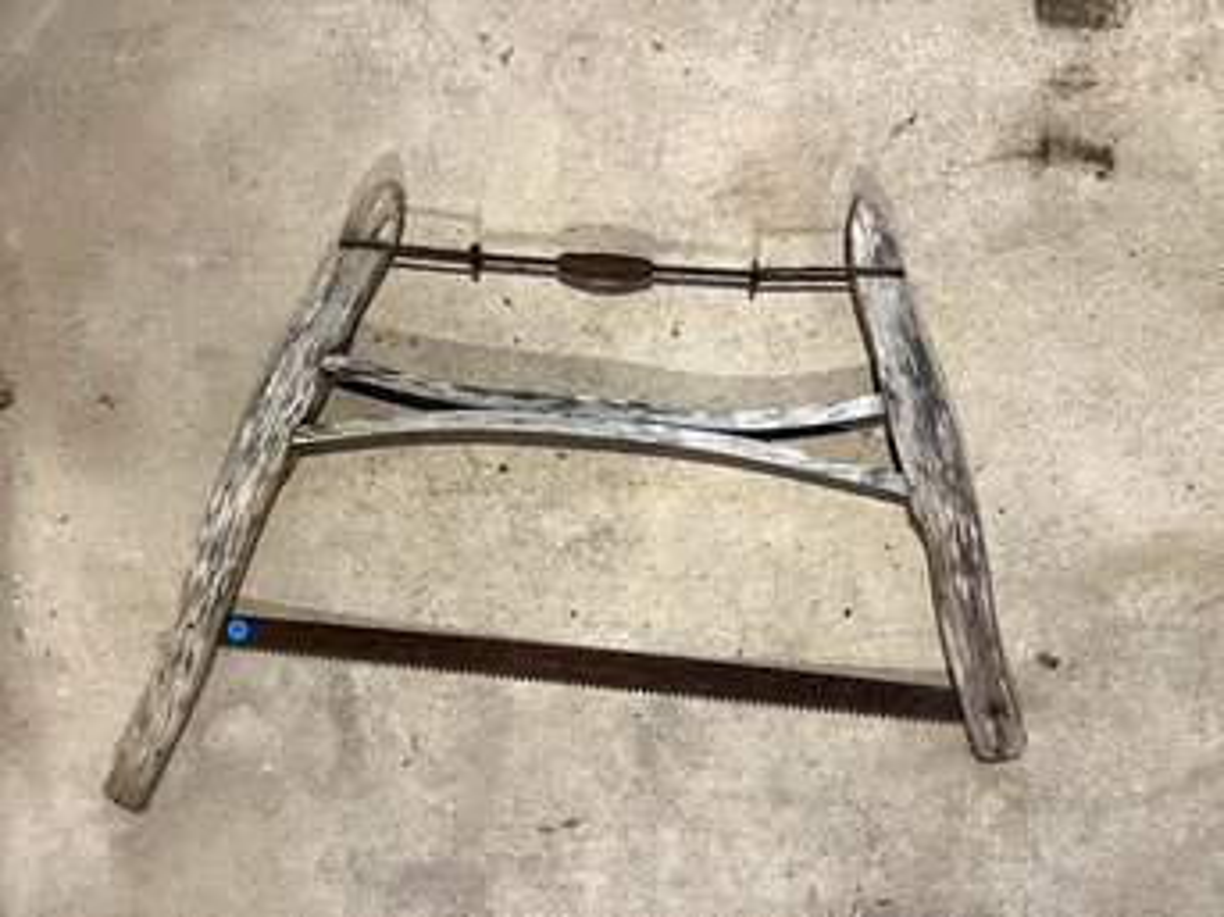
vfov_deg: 53.0
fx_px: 919
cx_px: 612
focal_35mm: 26
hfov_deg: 67.3
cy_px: 458
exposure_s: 1/40
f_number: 1.6
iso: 500
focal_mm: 5.1
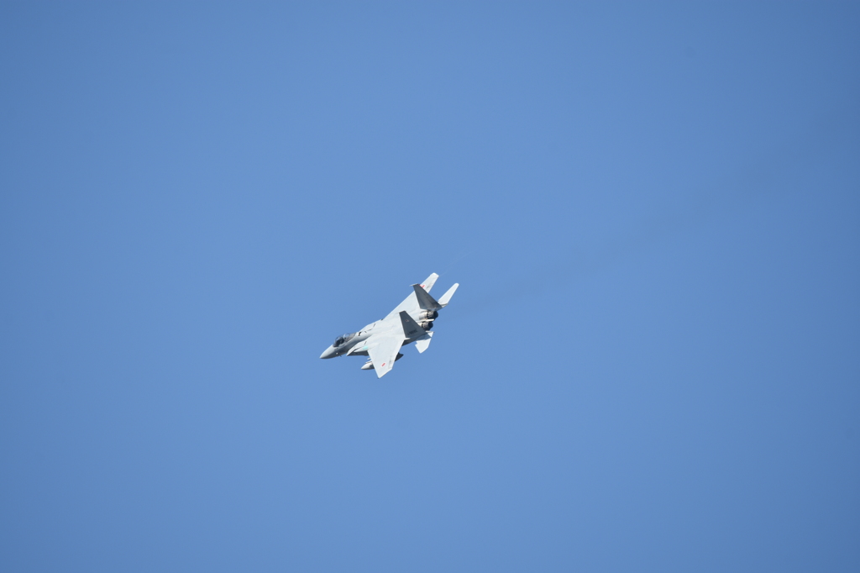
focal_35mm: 750
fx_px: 17910
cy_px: 286
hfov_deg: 2.8
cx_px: 430
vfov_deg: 1.8
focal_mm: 500
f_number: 8
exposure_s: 1/320
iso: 100
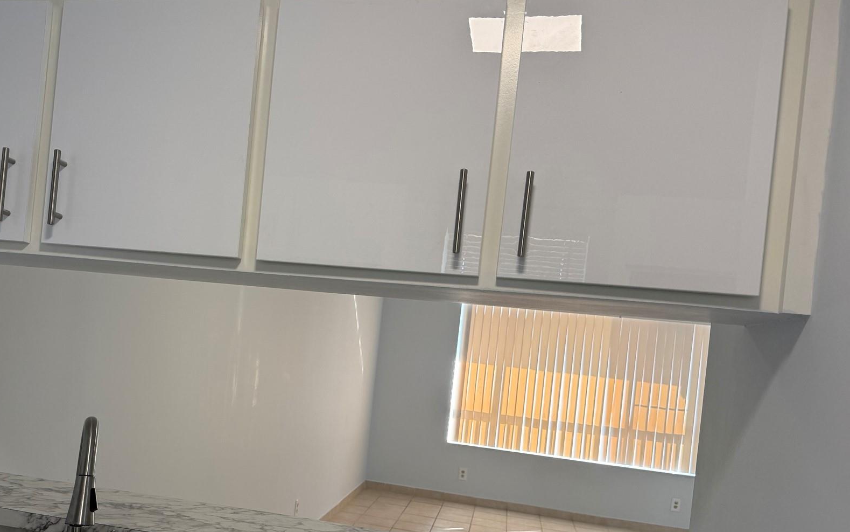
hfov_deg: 57.7
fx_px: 764
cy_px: 344
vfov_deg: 38.0
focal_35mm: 33
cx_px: 346
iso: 160
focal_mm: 6.76
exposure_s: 1/120
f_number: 1.78
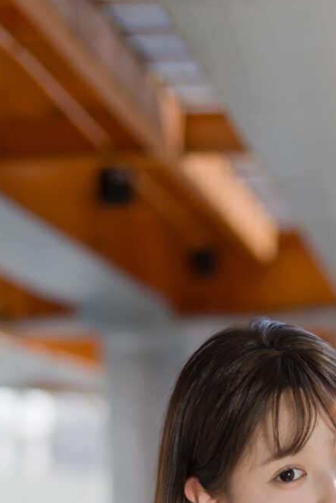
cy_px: 654
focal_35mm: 195
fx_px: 2727
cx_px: 492
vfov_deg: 10.3
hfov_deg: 7.0
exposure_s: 1/1600
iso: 100
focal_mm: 50
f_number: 1.6
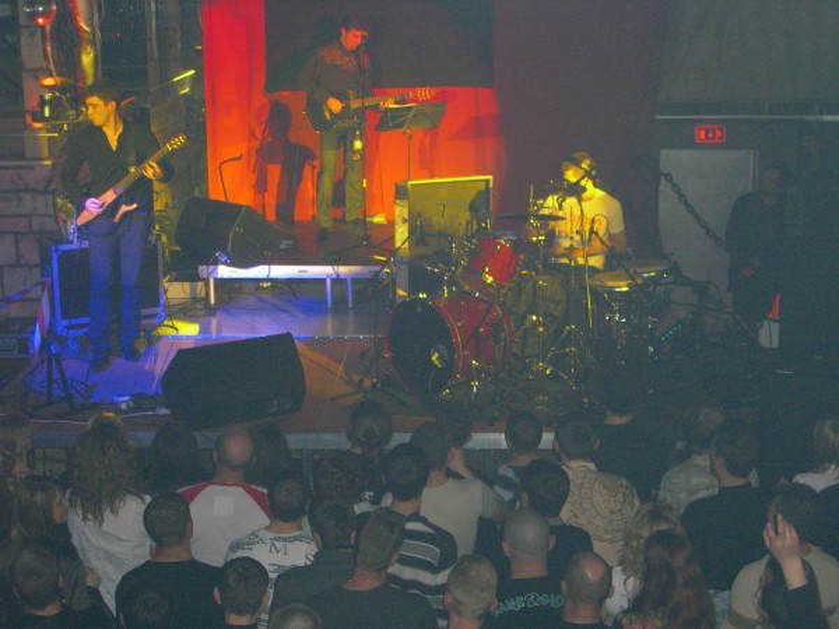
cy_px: 314
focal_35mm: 68
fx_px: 1648
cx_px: 420
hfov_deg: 28.6
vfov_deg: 21.6
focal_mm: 14.2
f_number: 4
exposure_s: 1/60
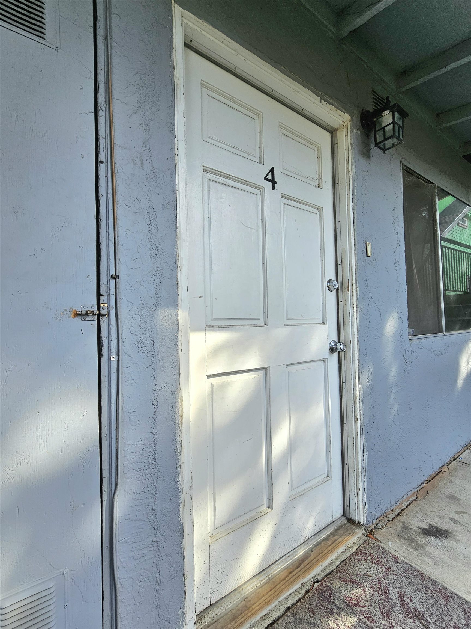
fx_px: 236
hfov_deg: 89.9
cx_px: 236
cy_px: 314
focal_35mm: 13
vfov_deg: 106.2
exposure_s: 1/294
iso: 50
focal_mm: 2.2
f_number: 2.2
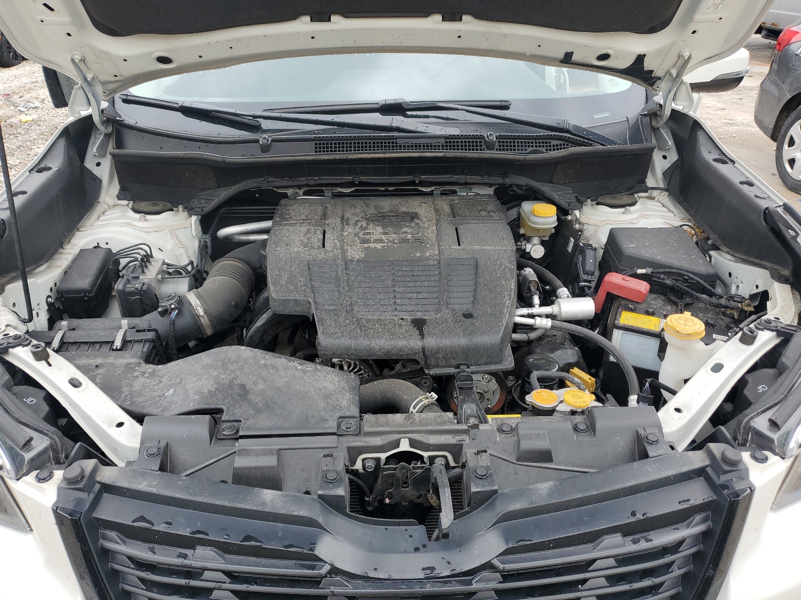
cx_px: 400
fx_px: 602
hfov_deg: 67.3
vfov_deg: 53.1
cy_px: 300
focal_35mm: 26
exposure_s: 1/526
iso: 50
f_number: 1.5
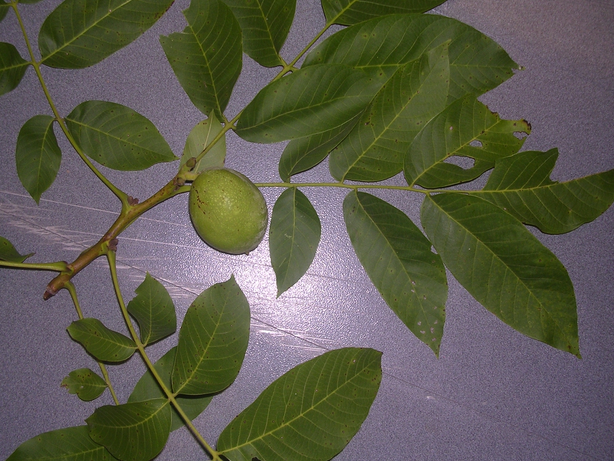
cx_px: 302
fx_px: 710
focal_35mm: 40
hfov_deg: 46.8
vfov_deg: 36.0
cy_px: 239
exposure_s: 1/60.1
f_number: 2.8
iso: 100
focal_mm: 5.8
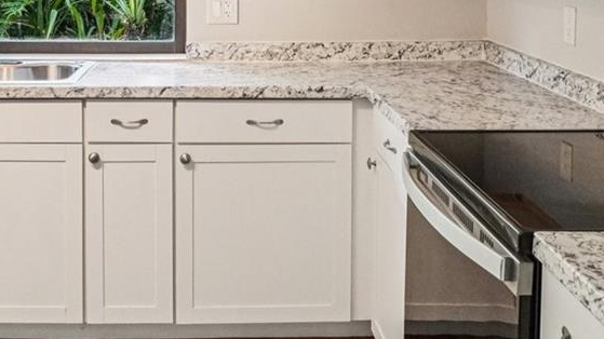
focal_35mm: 45
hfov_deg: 45.2
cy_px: -57
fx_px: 720
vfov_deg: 24.3
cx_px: 238
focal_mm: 10
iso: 1000
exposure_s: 1/30
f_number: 8
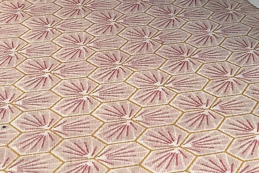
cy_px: -89
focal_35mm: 115
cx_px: 362
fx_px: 827
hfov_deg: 16.5
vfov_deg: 11.4
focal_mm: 3.3
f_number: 2.4
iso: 40
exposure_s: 1/100
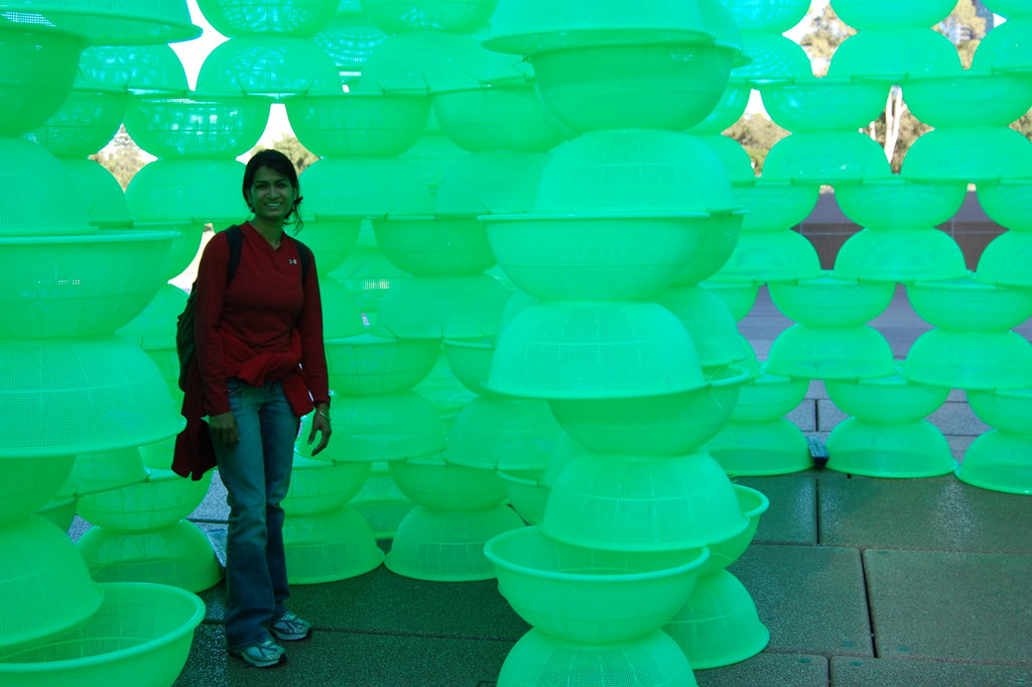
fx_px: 1289
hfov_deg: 43.6
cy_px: 344
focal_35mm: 45
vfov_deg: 29.8
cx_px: 516
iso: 200
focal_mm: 30
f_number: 6.3
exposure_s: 1/160
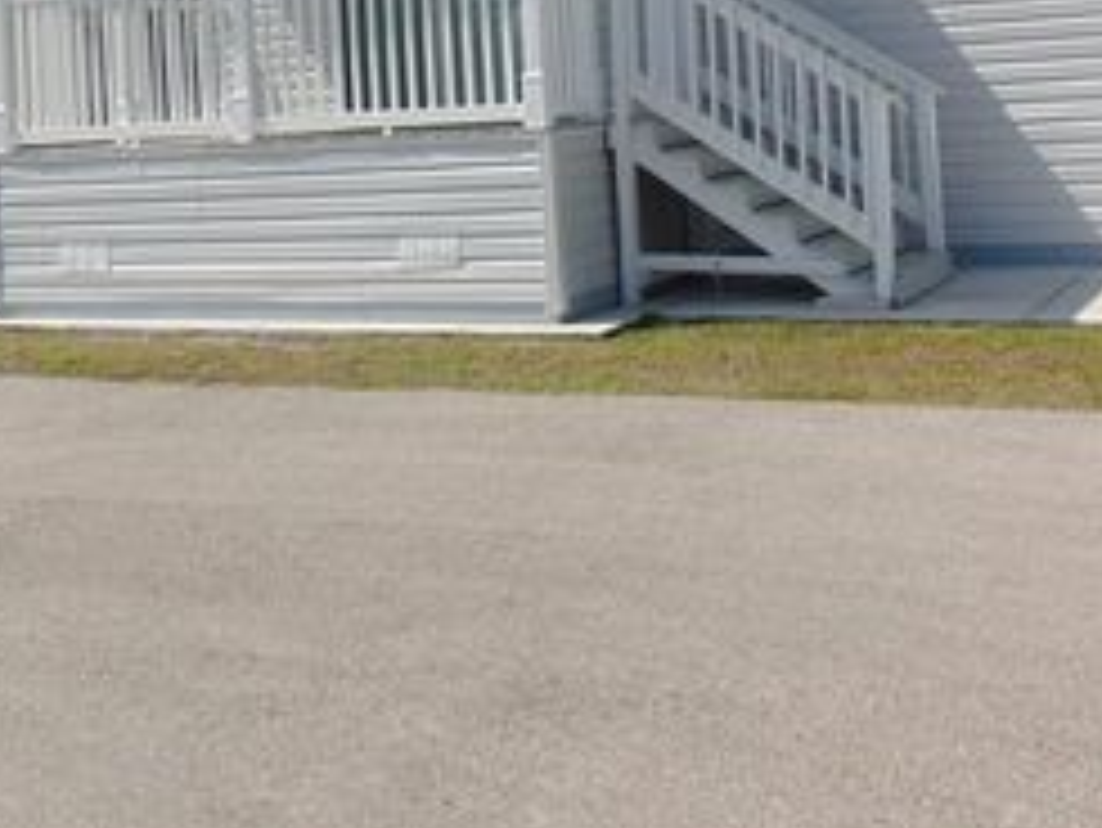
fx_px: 1624
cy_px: 11
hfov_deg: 37.5
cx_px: 517
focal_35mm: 51
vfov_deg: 27.1
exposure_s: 1/400
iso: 80
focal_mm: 4.5
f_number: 7.7
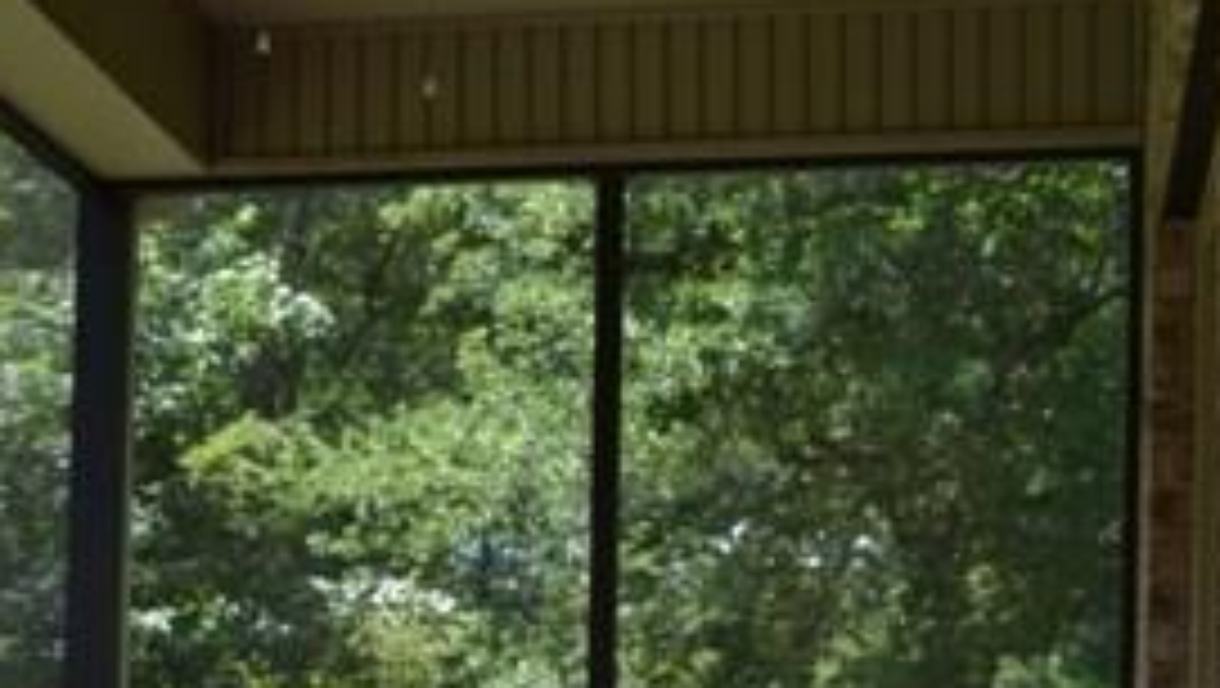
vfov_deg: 13.1
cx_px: 331
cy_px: 949
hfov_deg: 23.7
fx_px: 2882
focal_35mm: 89
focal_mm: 24
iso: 160
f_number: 5.6
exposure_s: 1/125
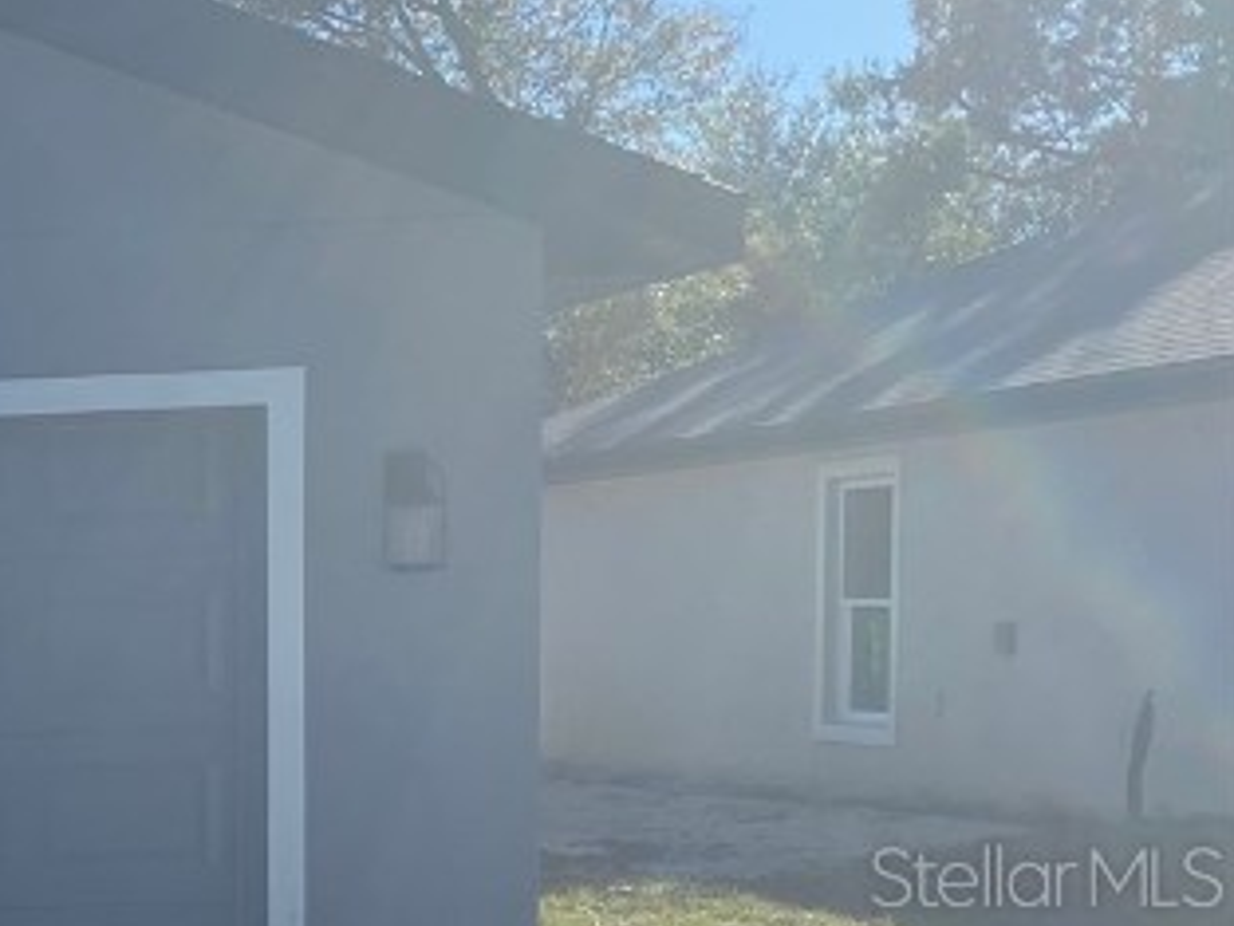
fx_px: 3031
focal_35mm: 85
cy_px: 875
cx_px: -777
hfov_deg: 19.2
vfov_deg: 17.1
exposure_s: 1/2513
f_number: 1.8
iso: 32
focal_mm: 4.25
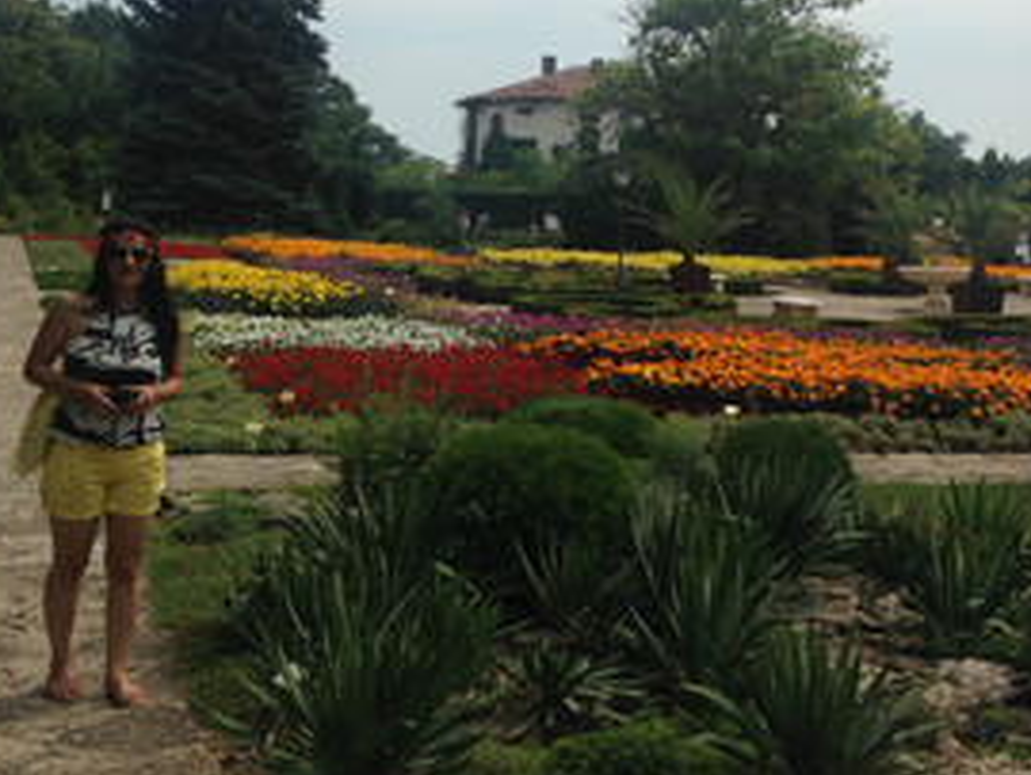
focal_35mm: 61
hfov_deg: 31.6
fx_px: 1818
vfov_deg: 24.0
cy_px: 315
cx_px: 596
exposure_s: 1/2463
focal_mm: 4.12
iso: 50
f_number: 2.4
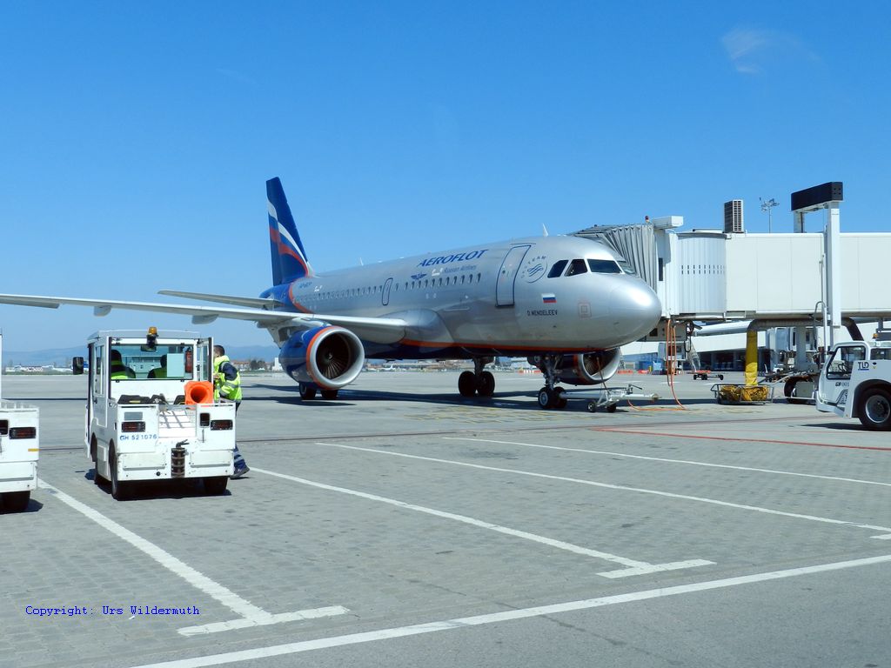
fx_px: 978
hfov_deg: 49.0
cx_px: 446
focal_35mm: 38
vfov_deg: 37.7
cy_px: 334
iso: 160
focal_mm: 6.7
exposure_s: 1/1250
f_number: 4
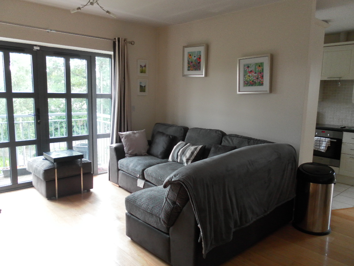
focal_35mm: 28
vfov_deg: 49.7
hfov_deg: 63.4
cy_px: 133
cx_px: 177
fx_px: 286
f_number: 3.2
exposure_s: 1/50
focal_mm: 4.9
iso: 160
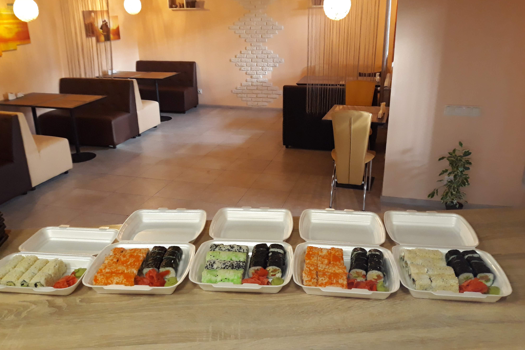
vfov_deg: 44.9
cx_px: 255
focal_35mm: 29
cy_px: 165
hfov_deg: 63.6
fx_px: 423
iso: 320
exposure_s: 1/25
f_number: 1.9
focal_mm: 3.6
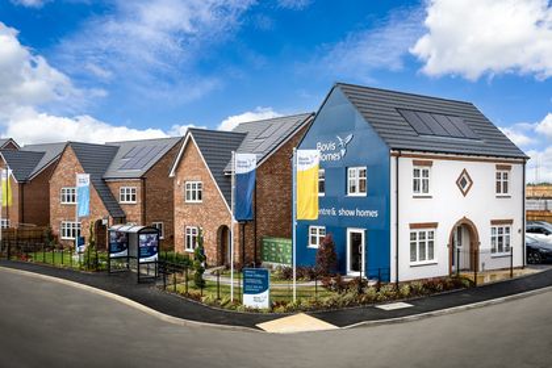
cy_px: 184
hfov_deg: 61.9
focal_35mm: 30
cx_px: 276
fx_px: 460
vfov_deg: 43.6
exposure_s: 1/800
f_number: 9
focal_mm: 30
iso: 400
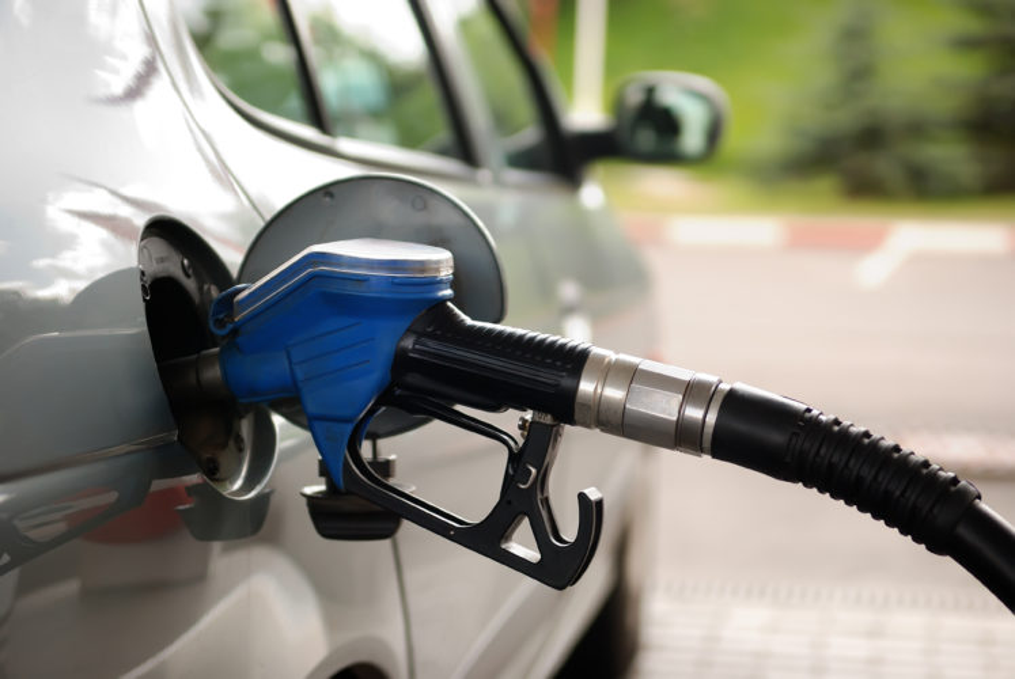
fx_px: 2329
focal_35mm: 82
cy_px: 340
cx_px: 508
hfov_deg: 24.6
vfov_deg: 16.6
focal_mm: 55
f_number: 2.8
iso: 400
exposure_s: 1/500
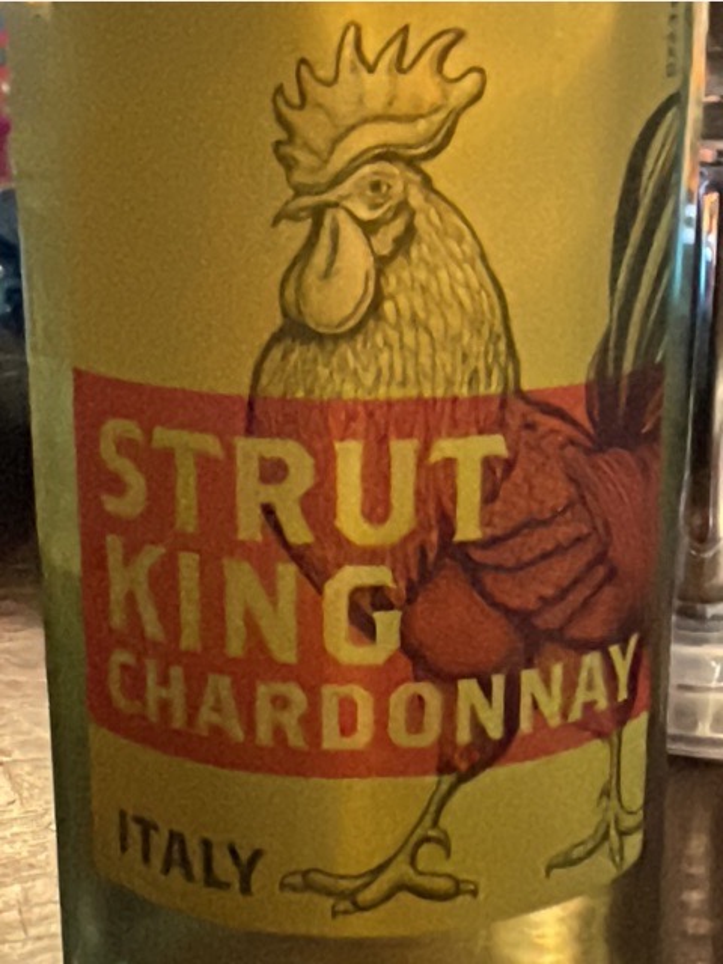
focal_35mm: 30
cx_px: 362
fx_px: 835
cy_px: 482
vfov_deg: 60.0
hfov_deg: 46.8
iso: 1600
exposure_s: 1/40
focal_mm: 1.54
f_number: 2.4
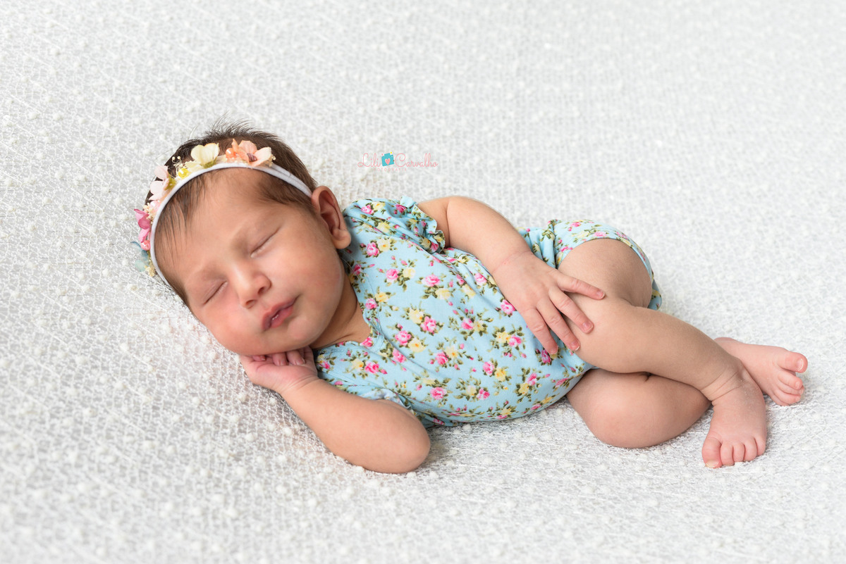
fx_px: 1175
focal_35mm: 50
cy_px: 282
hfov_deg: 39.6
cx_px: 423
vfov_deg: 27.0
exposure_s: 1/125
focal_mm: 50
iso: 400
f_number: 5.6
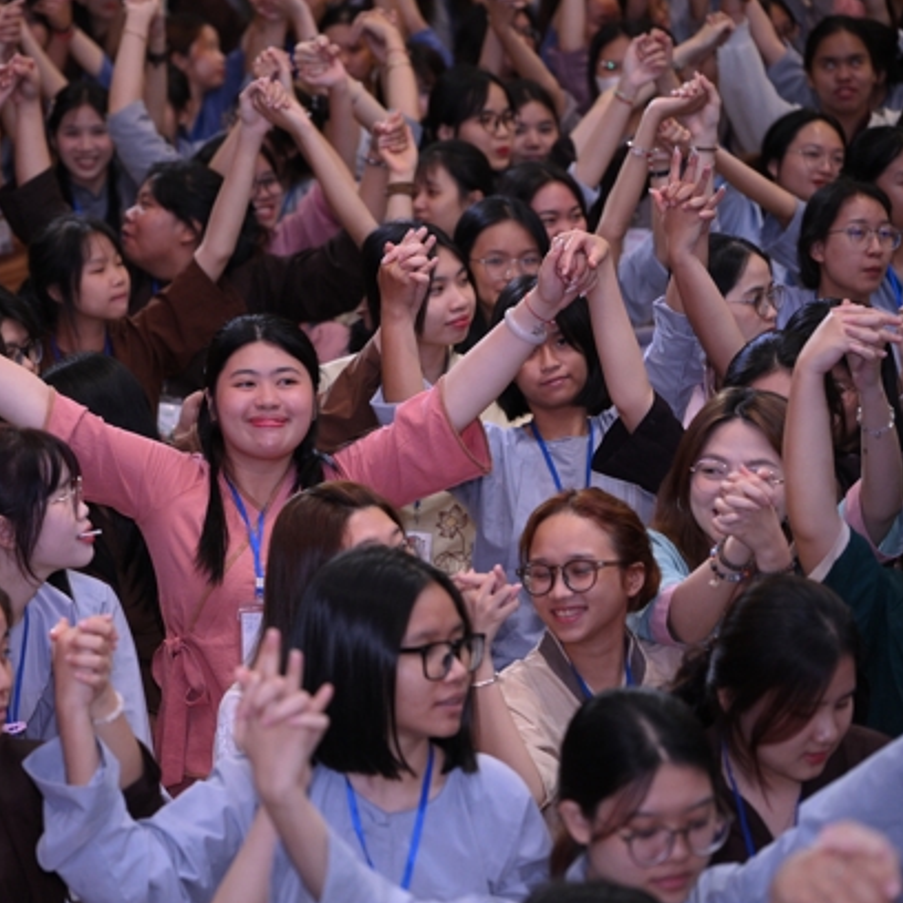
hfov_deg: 11.7
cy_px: 446
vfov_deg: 11.7
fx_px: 4397
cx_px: 283
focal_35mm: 149
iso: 2000
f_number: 4
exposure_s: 1/200
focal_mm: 110
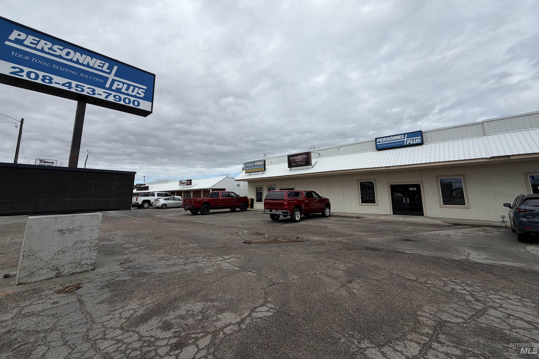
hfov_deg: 100.4
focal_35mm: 15
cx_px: 273
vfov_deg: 76.9
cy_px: 156
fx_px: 225
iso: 20
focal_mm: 2.22
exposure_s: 1/914
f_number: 2.2
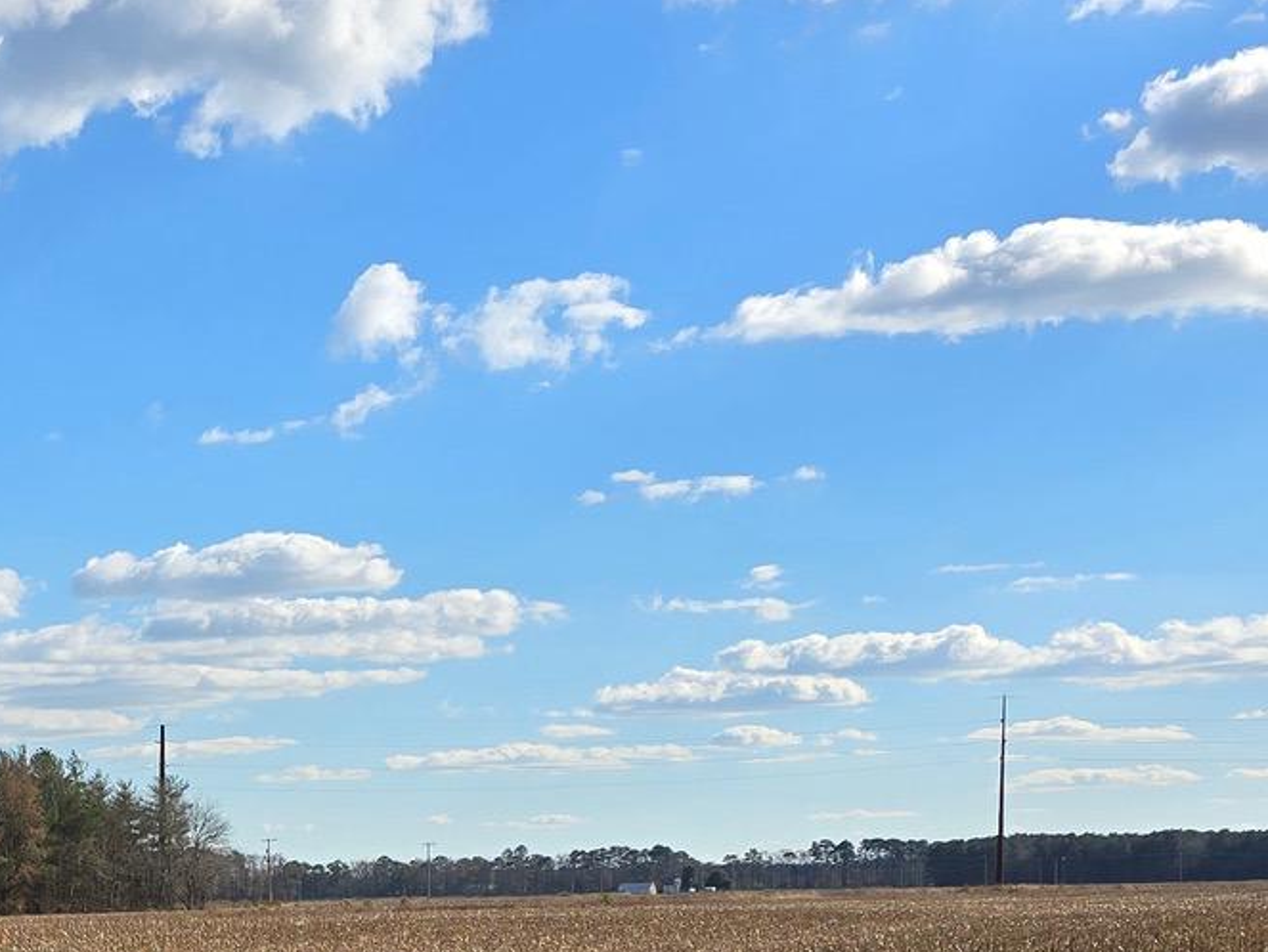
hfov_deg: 25.2
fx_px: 2602
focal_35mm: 71
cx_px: -164
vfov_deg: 19.5
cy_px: 1160
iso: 12
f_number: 1.7
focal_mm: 6.3
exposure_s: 1/1041
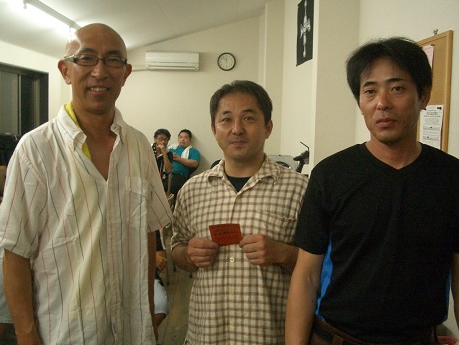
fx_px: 518
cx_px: 223
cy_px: 170
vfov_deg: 36.9
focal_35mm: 39
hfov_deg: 47.8
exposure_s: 1/50
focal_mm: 5.8
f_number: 2.6
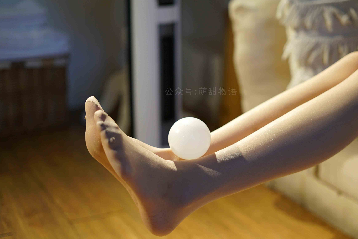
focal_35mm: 62
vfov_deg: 21.9
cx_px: 213
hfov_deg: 32.3
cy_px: 142
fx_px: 617
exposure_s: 1/160
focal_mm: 50
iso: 320
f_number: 2
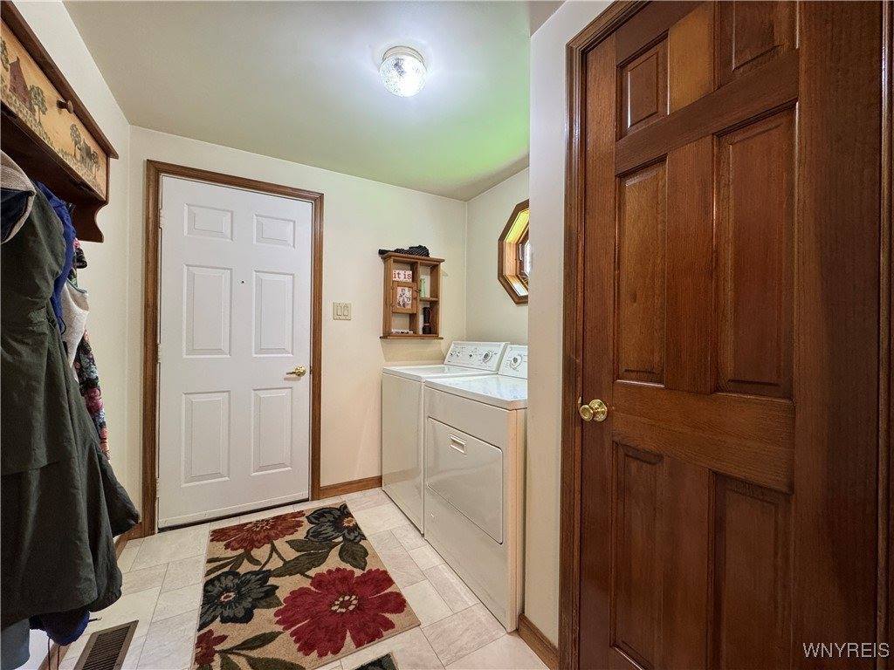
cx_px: 447
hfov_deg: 102.1
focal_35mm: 14
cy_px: 335
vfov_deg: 85.7
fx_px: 362
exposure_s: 1/60
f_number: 2.2
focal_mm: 2.22
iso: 320
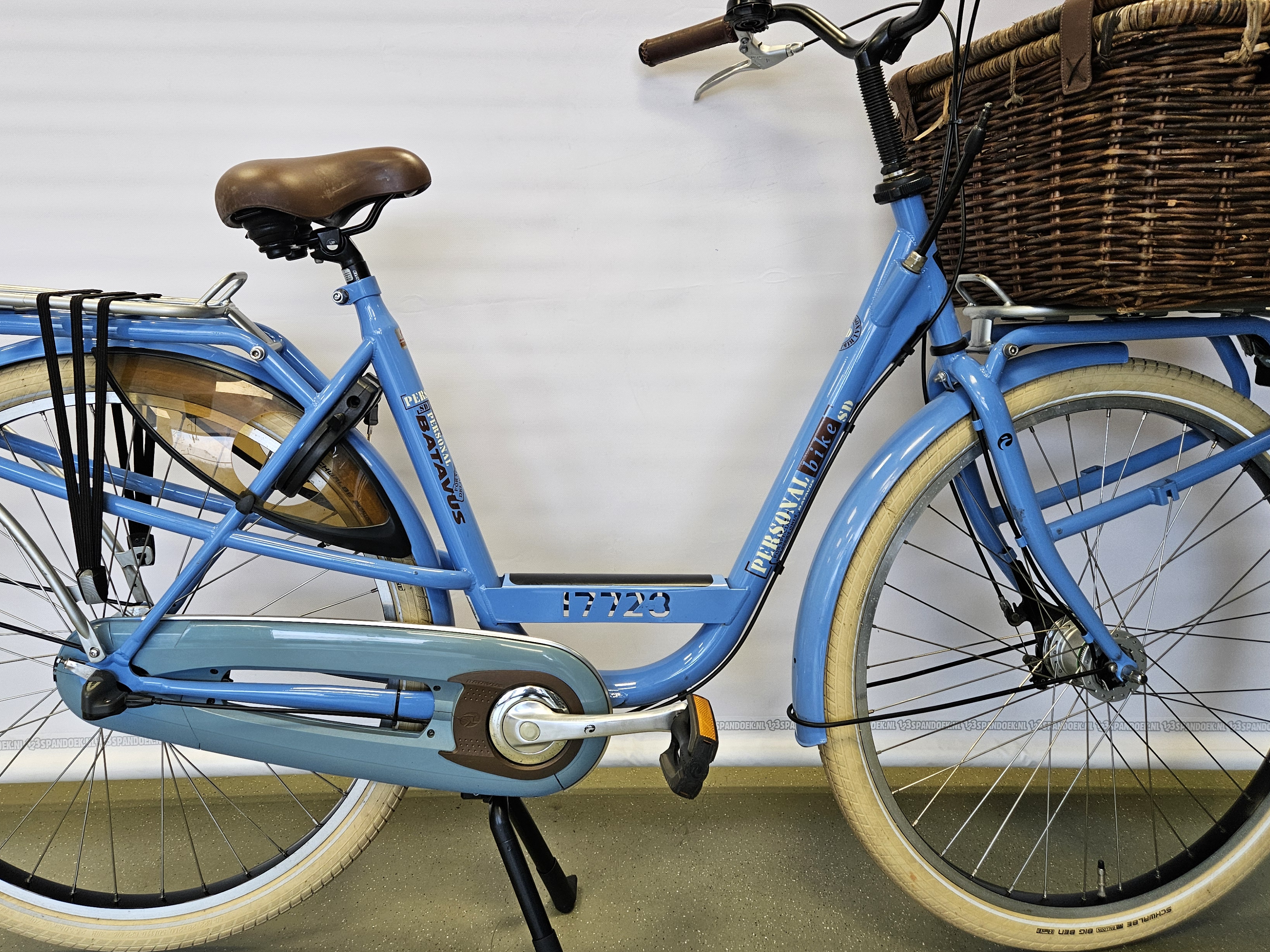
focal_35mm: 28
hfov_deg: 63.3
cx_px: 576
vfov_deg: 49.5
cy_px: 390
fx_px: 1027
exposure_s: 1/100
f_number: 1.8
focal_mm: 5.4
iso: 80
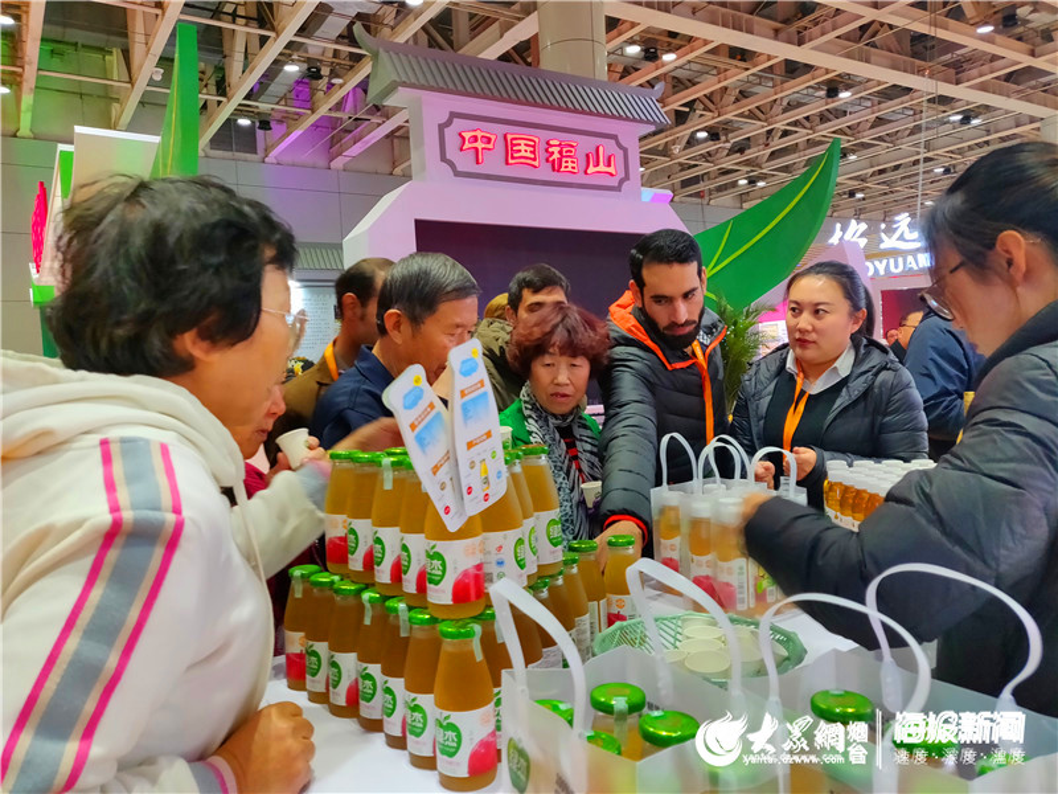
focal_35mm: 25
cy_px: 397
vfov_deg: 54.9
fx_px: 764
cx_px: 529
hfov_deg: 69.4
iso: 250
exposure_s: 1/50
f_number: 1.7
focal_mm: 4.25
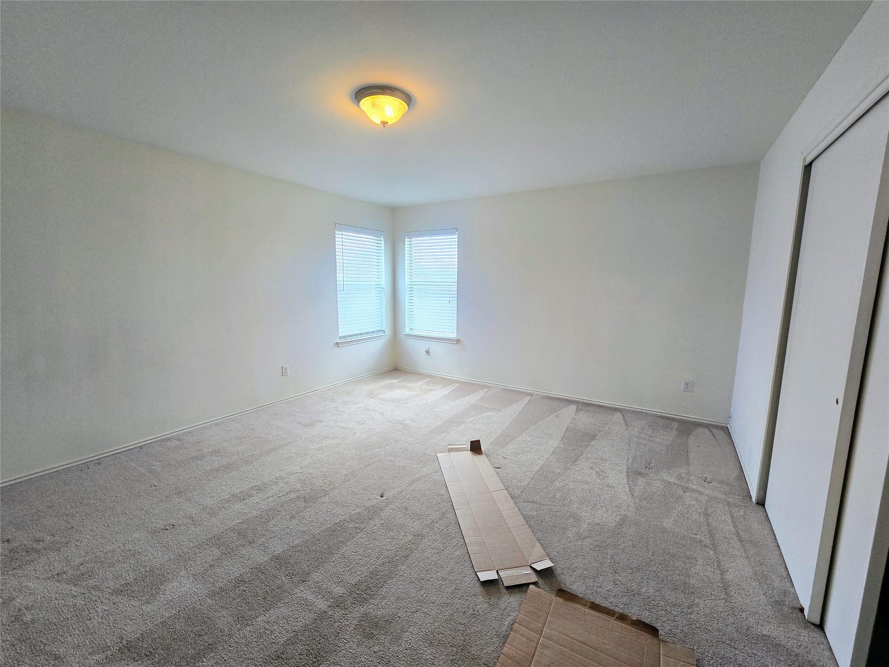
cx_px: 444
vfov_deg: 89.9
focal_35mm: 13
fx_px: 334
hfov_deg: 106.2
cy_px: 334
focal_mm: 2.2
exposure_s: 1/60
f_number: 2.2
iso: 100
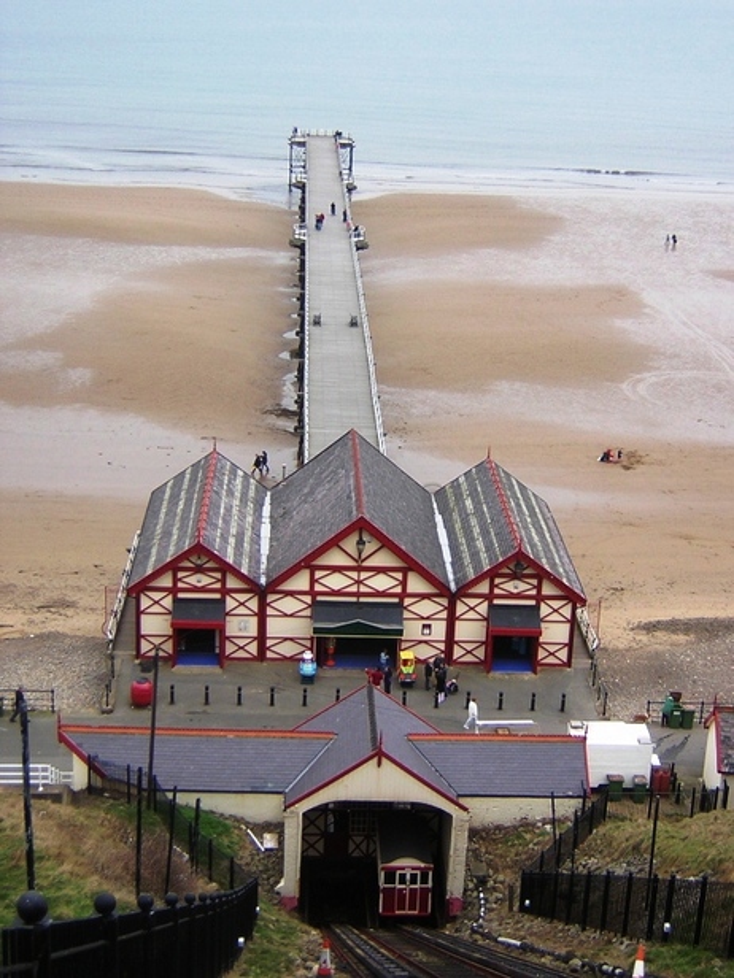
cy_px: 489
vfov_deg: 35.5
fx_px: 1527
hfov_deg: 27.0
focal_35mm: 54
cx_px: 367
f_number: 3.2
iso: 100
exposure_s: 1/190
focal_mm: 7.1
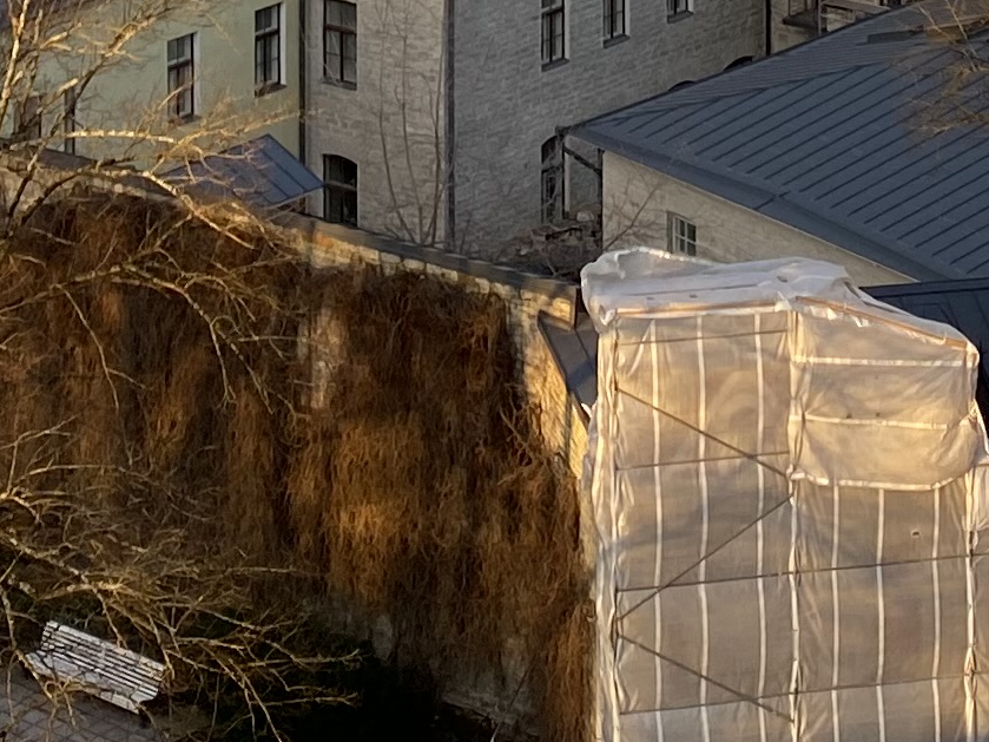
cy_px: -713
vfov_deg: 10.9
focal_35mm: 125
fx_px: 3571
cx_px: 375
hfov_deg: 15.8
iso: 32
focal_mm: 4.25
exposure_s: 1/300
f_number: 1.8
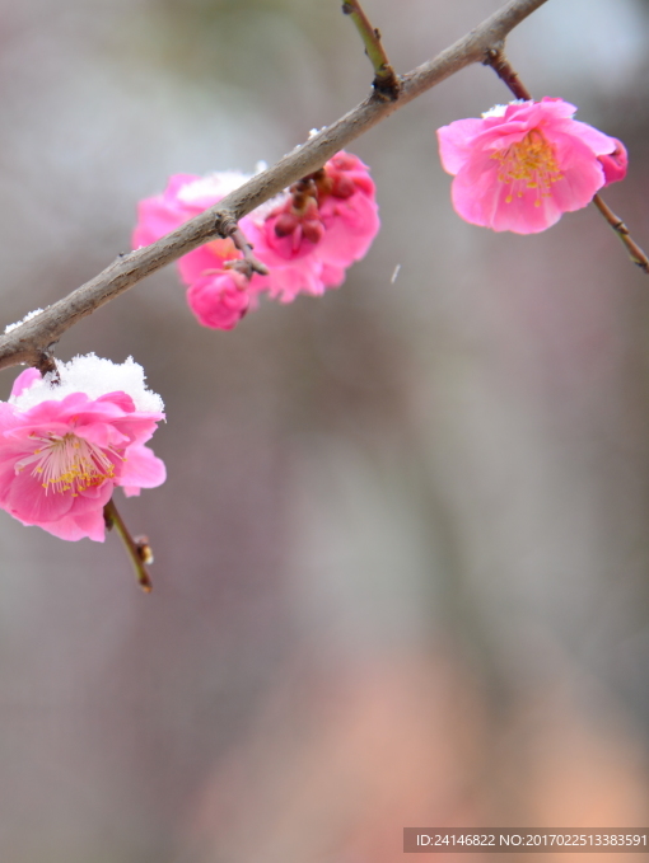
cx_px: 53
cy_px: 431
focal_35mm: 174
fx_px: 4346
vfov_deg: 11.4
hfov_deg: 8.5
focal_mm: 120
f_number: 4
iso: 320
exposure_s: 1/250
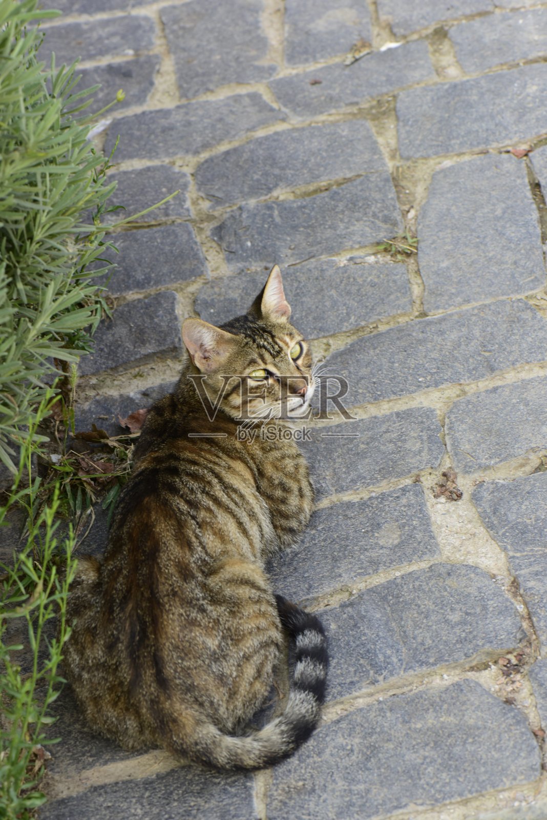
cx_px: 274
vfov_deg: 19.4
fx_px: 2391
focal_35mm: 105
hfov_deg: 13.1
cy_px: 410
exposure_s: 1/125
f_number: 10
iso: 400
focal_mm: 105
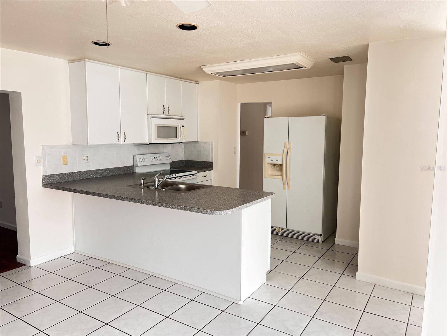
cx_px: 224
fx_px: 336
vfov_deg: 53.1
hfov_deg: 67.3
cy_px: 168
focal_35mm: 26
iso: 100
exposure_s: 1/121
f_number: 1.5
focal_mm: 5.7
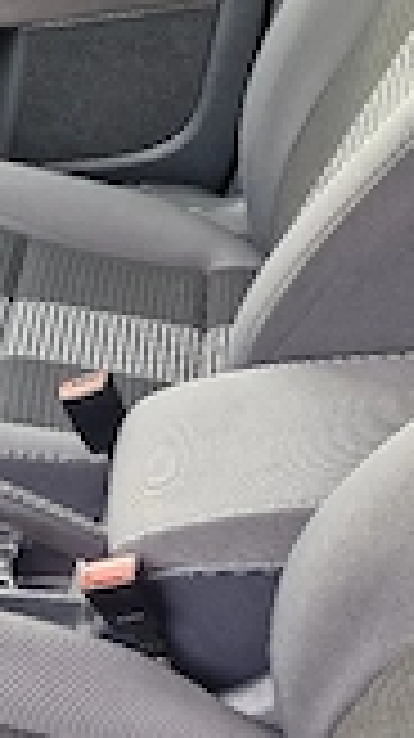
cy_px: 612
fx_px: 1193
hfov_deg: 19.3
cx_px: 45
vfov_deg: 33.2
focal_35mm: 61
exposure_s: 1/182
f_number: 1.8
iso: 80
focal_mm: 6.4
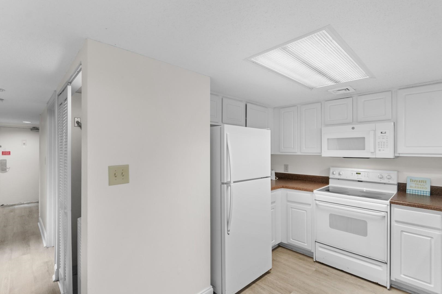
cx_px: 221
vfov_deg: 73.7
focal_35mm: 16
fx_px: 196
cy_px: 147
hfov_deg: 96.7
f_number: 4.8
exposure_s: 1
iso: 100
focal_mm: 11
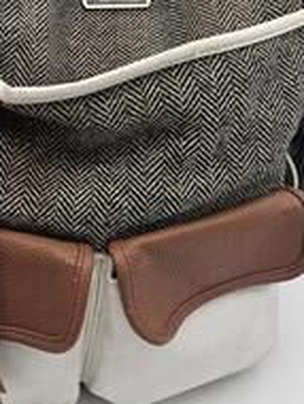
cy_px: 125
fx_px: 537
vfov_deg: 40.5
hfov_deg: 31.1
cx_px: 81
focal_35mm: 46
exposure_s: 1/207
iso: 80
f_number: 1.8
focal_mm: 5.4
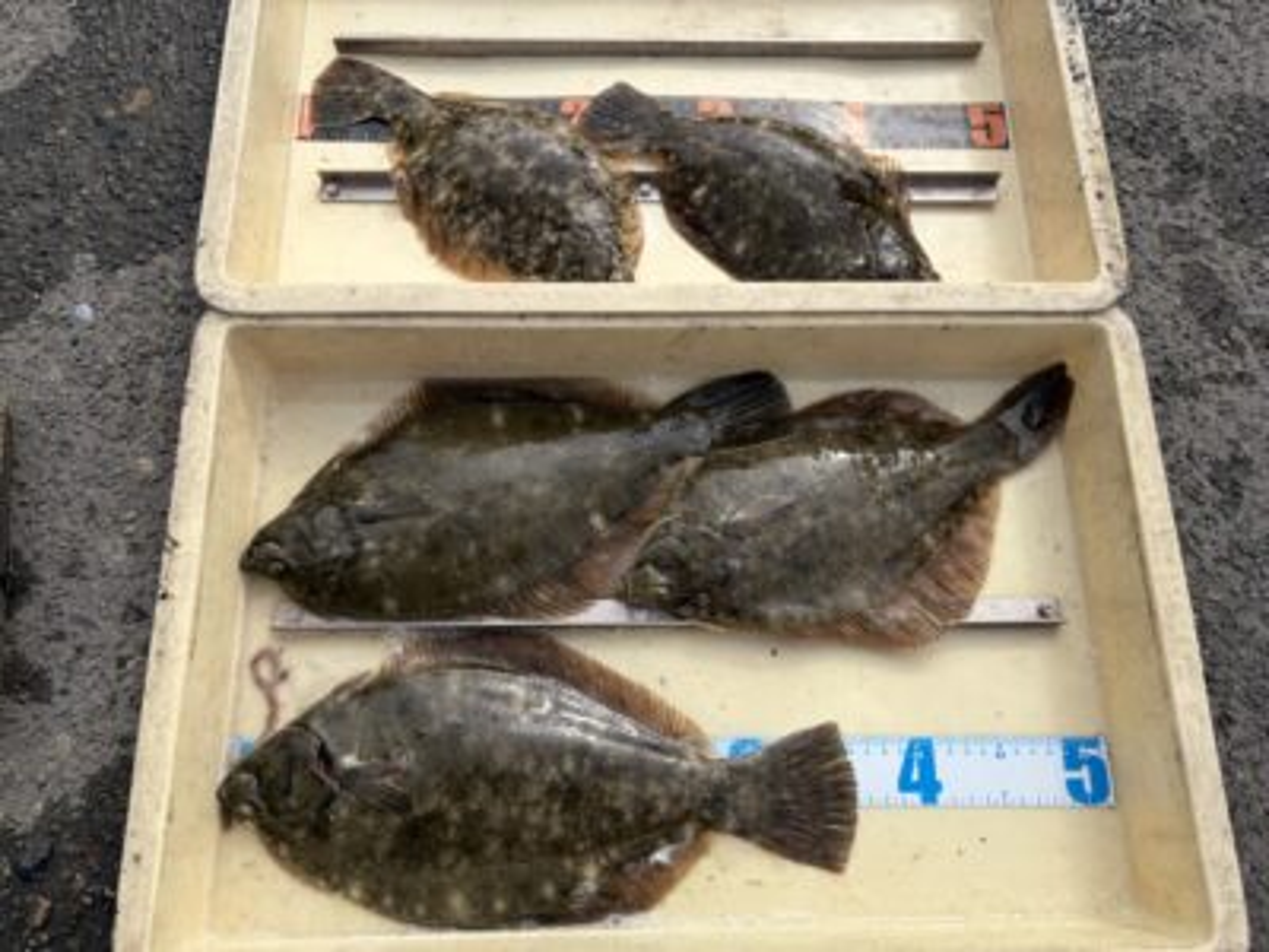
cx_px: 634
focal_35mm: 26
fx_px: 953
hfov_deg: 67.3
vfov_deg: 53.1
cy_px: 476
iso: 64
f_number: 1.6
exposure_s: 1/4608
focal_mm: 5.96
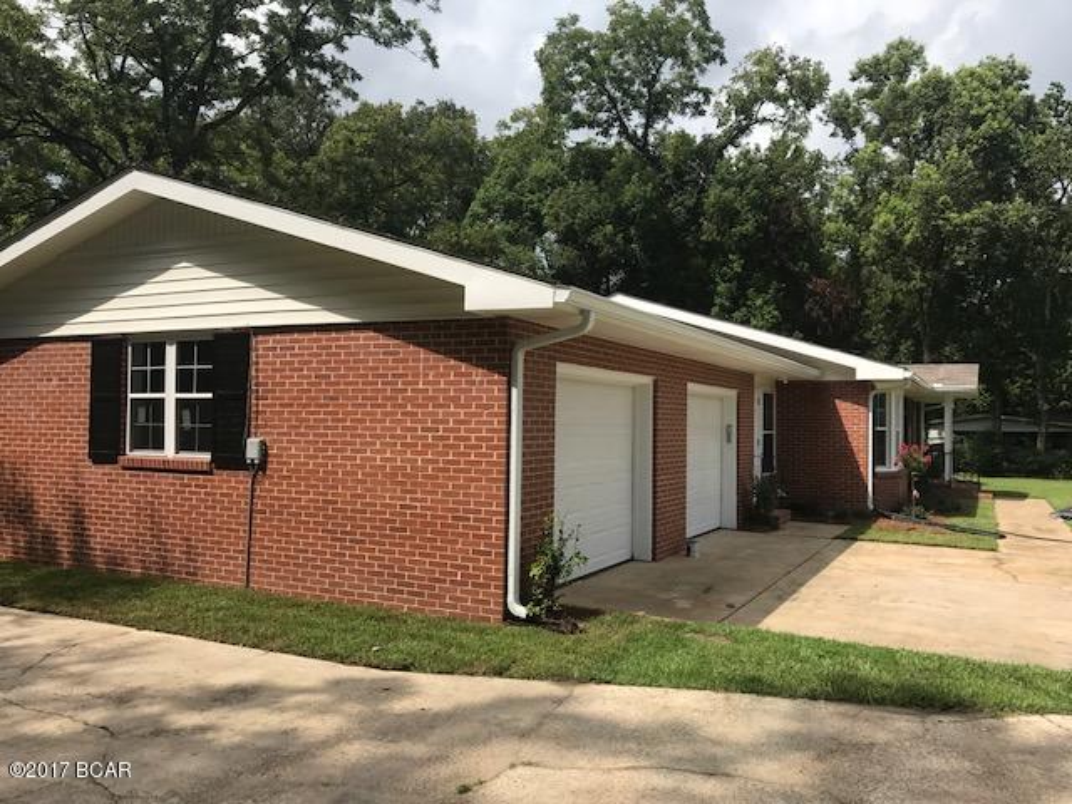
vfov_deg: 49.7
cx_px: 536
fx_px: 867
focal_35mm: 28
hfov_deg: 63.4
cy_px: 402
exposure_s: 1/2457
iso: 20
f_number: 1.8
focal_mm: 3.99
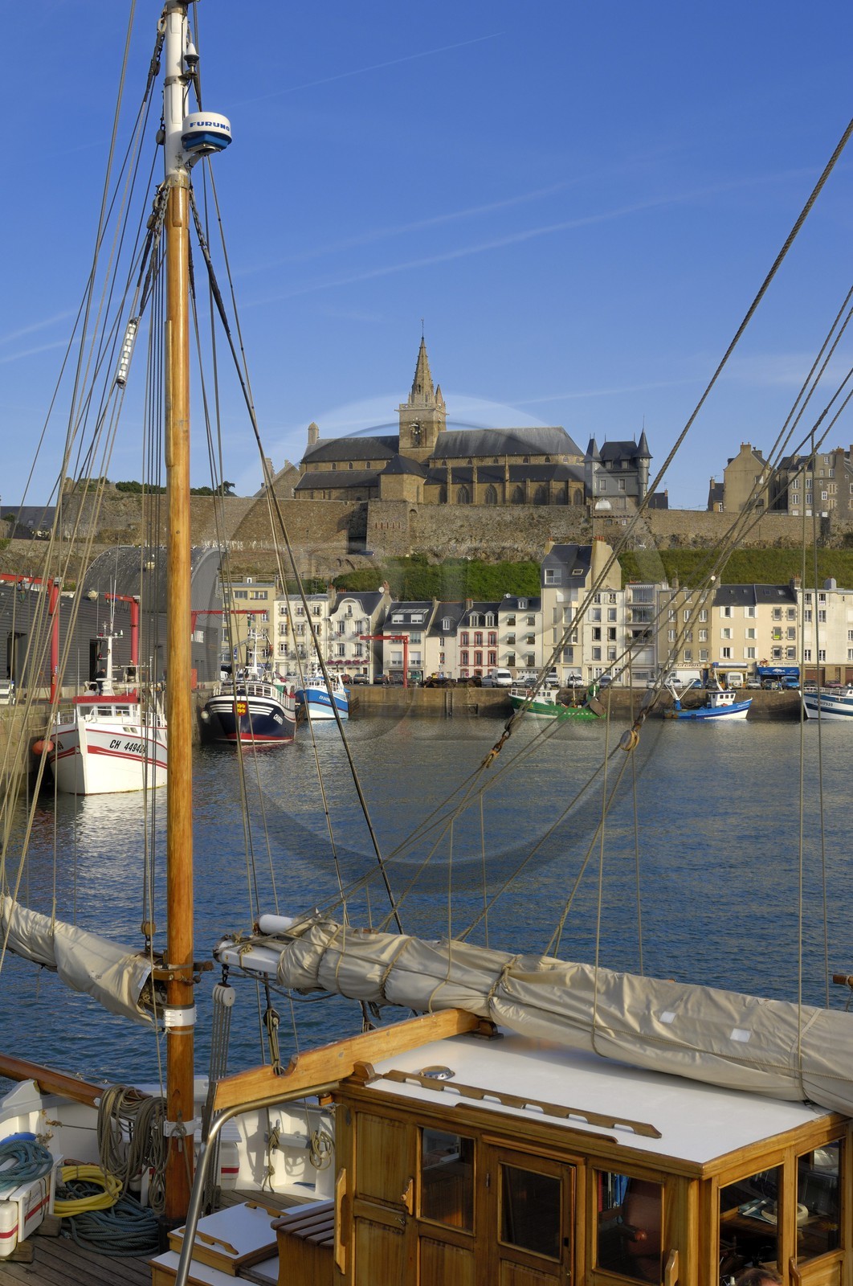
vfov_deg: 41.2
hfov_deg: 28.0
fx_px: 1711
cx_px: 426
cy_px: 643
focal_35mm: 48
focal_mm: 32
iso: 100
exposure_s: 1/160
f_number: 8.5
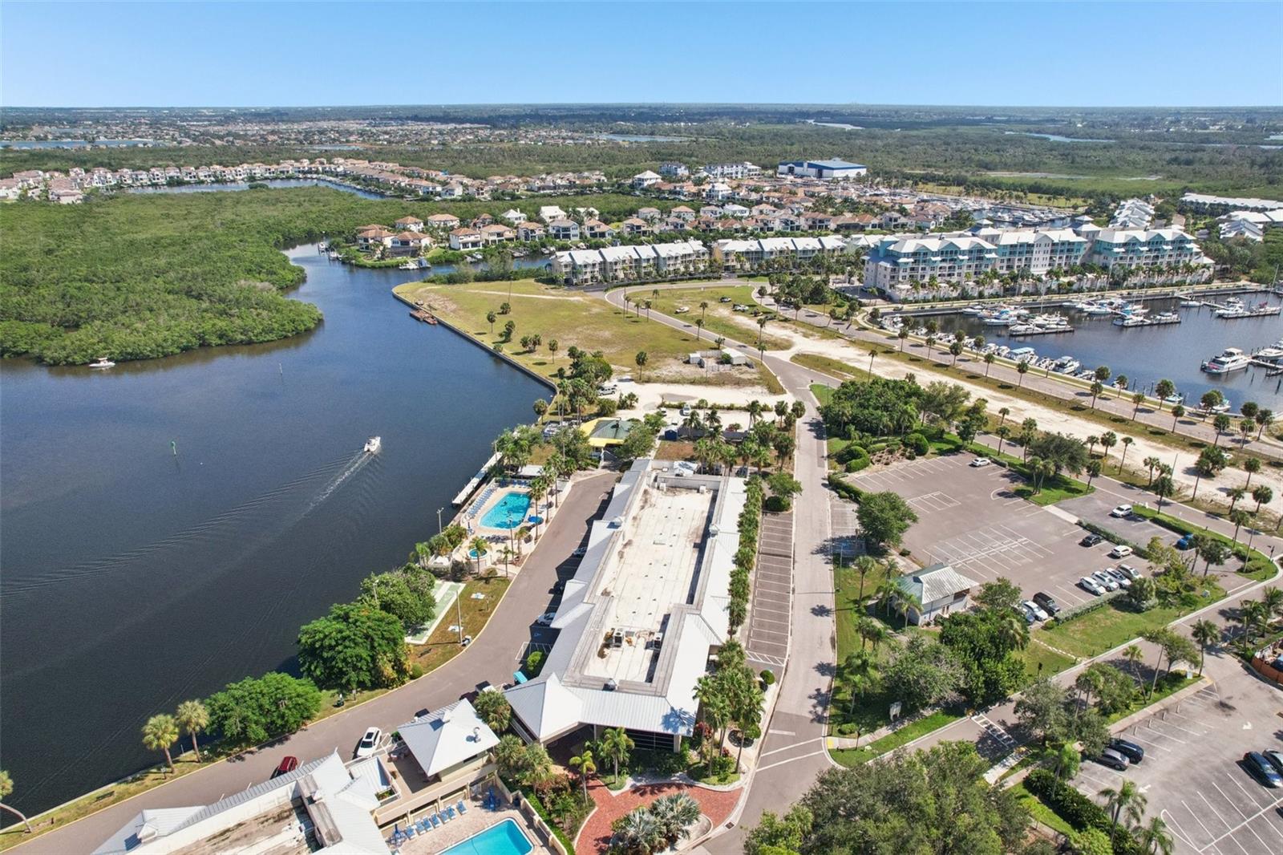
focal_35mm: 22
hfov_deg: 78.6
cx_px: 642
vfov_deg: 57.2
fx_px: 784
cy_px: 428
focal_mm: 8.4
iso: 400
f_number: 2.8
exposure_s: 1/1250
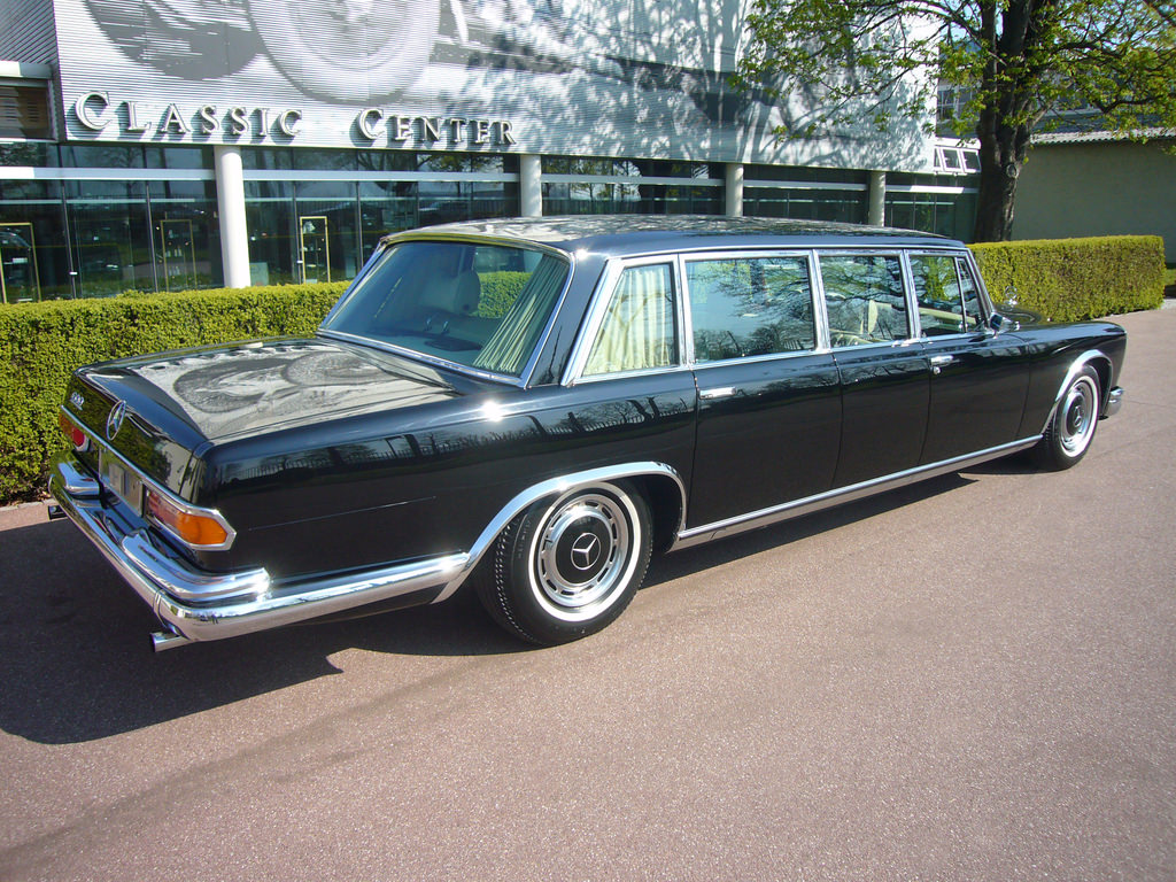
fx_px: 951
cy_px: 441
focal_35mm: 28
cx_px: 588
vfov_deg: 49.7
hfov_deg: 63.4
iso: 80
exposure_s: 1/160
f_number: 5.6
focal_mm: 4.6
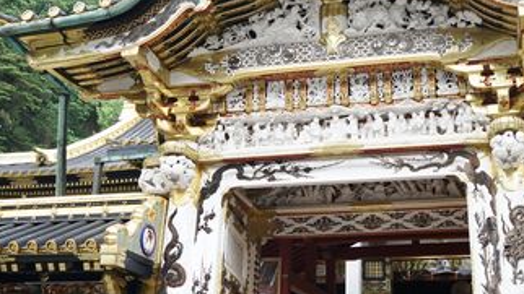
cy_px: 102
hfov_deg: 41.2
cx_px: 301
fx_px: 695
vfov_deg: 23.8
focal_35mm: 50
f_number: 4
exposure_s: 1/160
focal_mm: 24
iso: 200
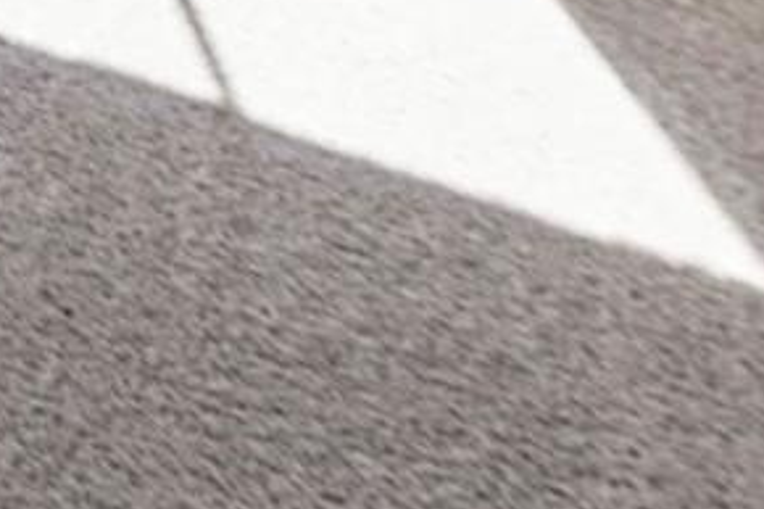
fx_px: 2100
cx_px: -1175
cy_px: -1197
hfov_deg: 13.5
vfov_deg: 9.4
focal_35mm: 99
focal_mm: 14
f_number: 8
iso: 100
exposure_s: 1/320
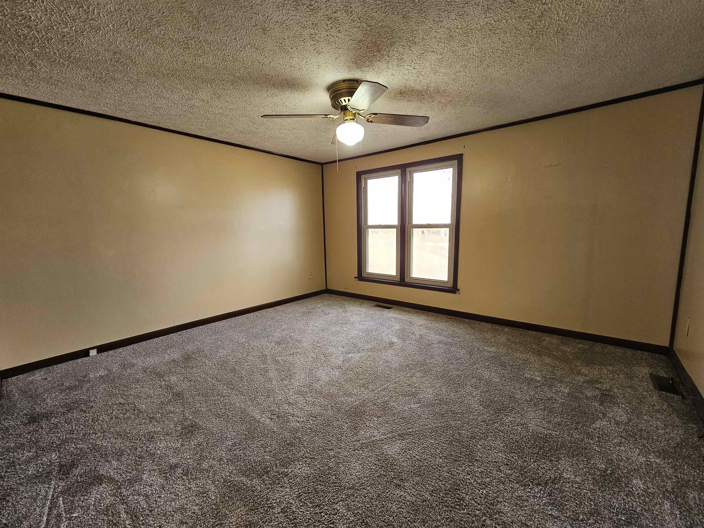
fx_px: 264
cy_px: 264
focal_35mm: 13
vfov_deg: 89.9
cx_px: 352
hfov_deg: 106.2
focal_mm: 2.2
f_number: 2.2
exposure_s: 1/60
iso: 125
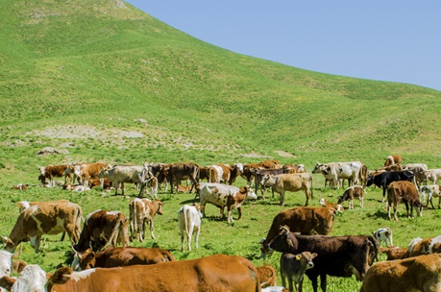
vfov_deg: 14.8
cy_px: 209
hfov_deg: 22.1
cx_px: 296
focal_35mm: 92
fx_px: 1125
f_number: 8
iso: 125
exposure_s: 1/250
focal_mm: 32
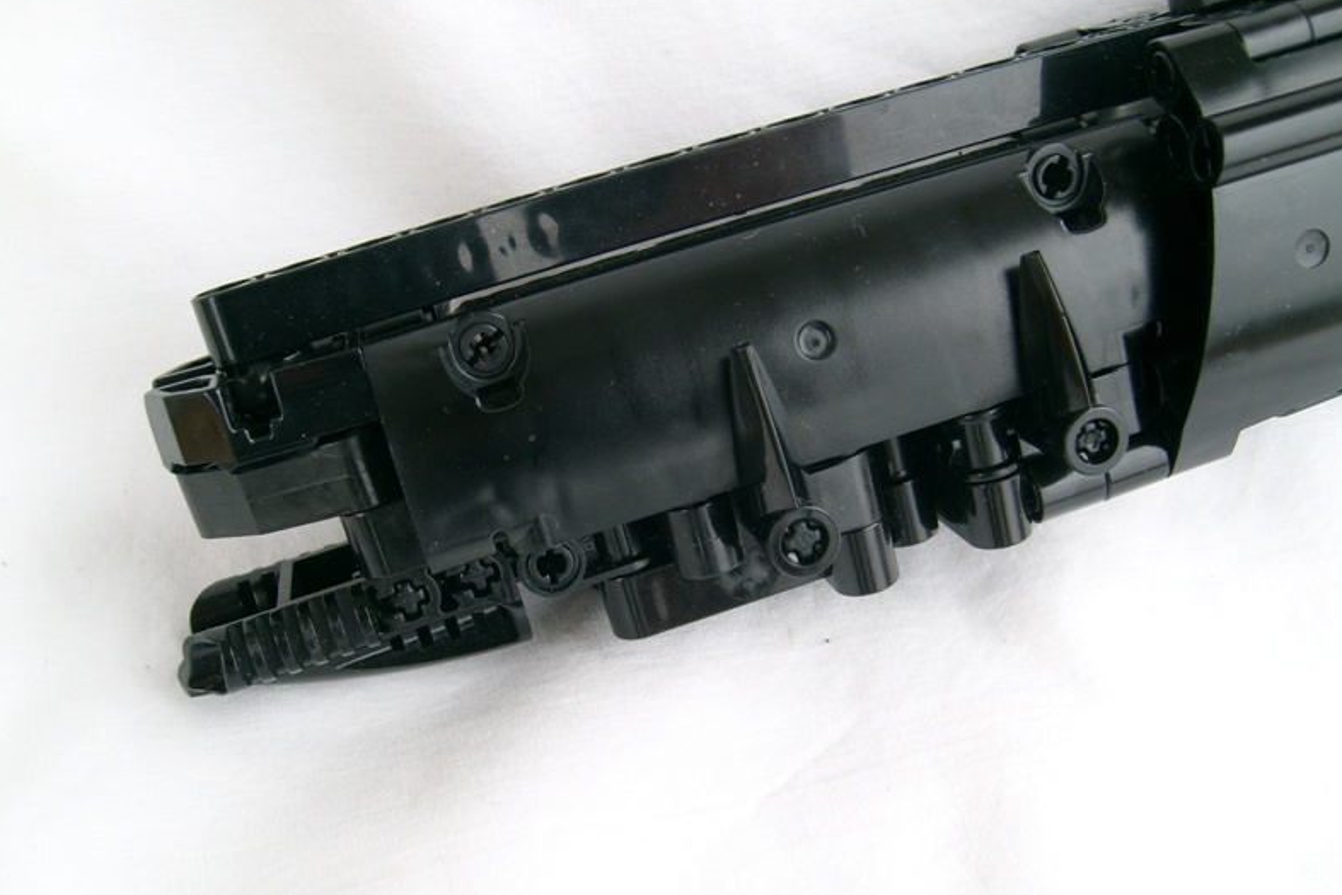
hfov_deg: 51.9
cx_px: 679
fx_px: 1379
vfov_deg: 36.0
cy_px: 462
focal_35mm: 37
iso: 80
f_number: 2.8
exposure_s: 1/125
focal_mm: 5.8
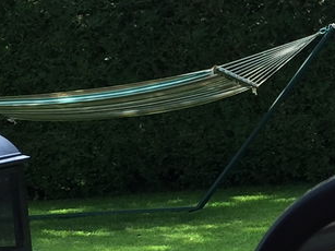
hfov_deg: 12.5
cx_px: 486
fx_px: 1461
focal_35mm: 151
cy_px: 200
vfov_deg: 9.8
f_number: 2.2
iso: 32
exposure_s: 1/137
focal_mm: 4.15
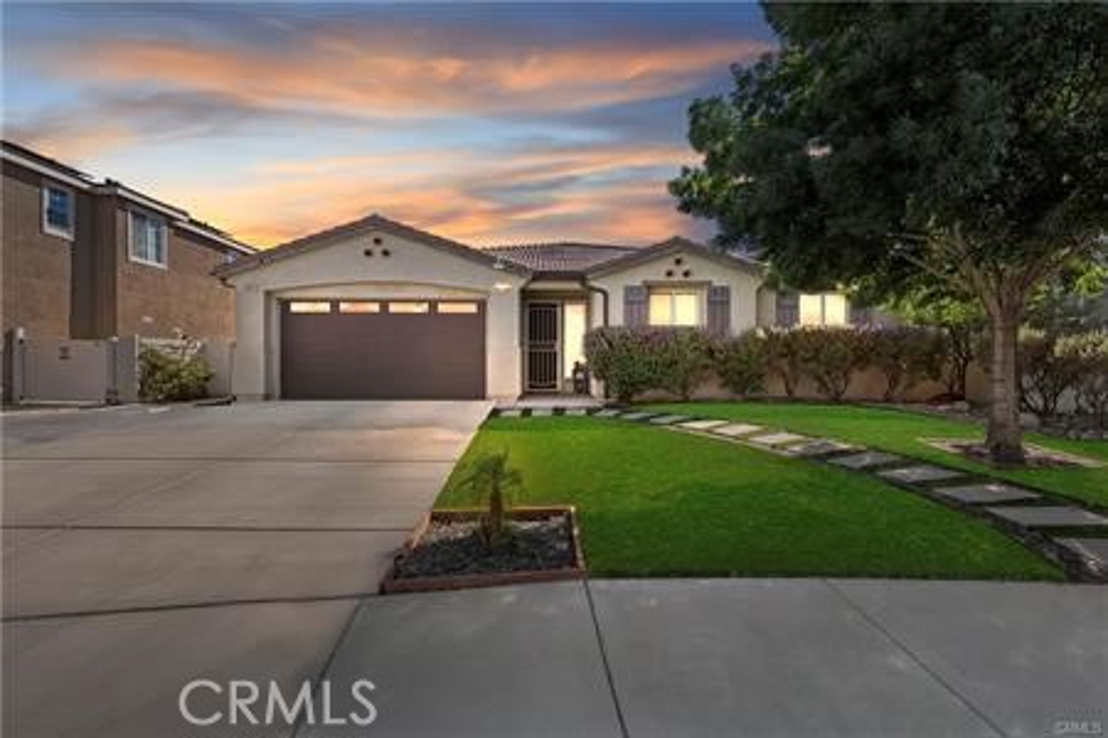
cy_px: 369
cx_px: 554
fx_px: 431
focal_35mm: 14
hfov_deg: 104.3
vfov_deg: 81.2
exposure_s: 1/400
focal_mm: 14
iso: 400
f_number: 7.1
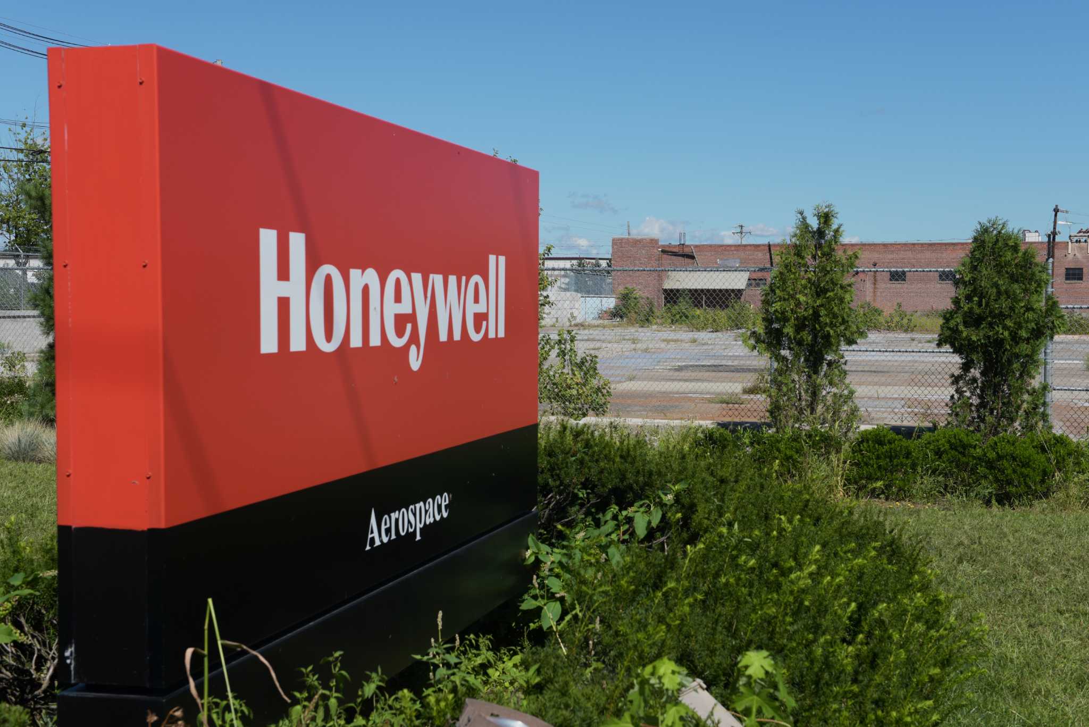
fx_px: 1513
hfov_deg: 39.6
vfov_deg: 27.0
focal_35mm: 50
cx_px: 544
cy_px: 364
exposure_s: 1/500
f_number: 10
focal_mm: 50
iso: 125
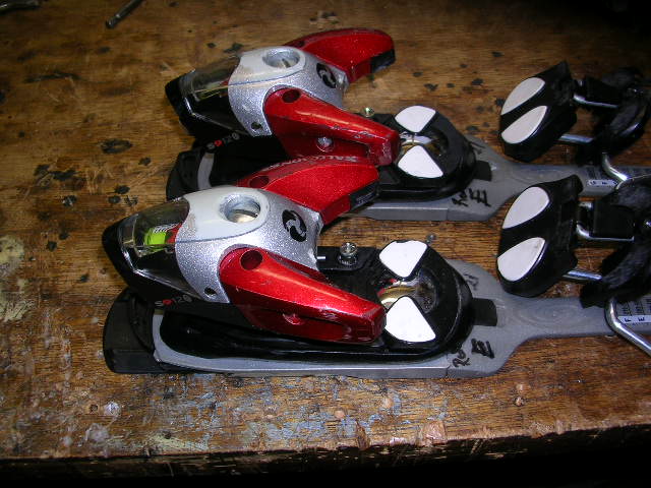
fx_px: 715
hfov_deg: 49.0
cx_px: 326
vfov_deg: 37.7
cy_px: 244
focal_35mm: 38
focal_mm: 5.8
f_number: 2.8
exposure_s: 1/60.1
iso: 50
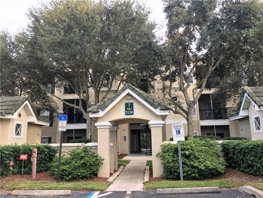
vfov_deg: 48.2
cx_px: 132
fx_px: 220
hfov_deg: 61.7
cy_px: 99
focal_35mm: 29
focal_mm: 4.15
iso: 32
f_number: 2.2
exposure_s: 1/60
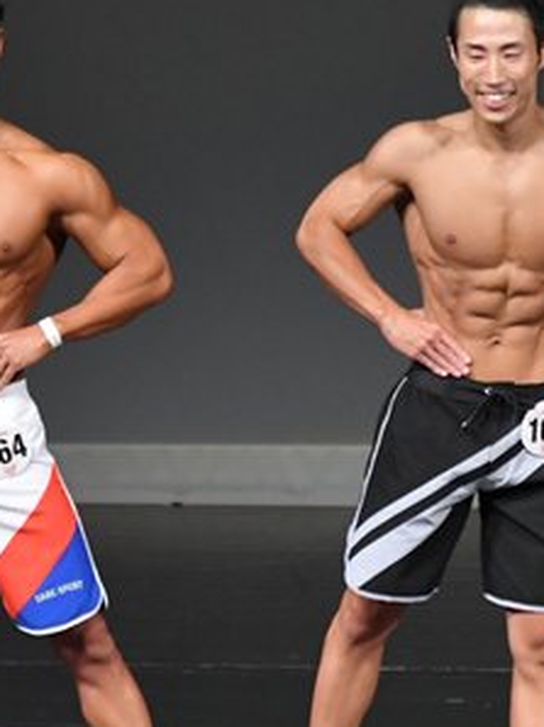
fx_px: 16535
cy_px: 449
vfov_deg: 2.5
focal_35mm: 788
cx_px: 113
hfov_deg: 1.9
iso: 4000
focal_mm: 210
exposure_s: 1/400
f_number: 5.6
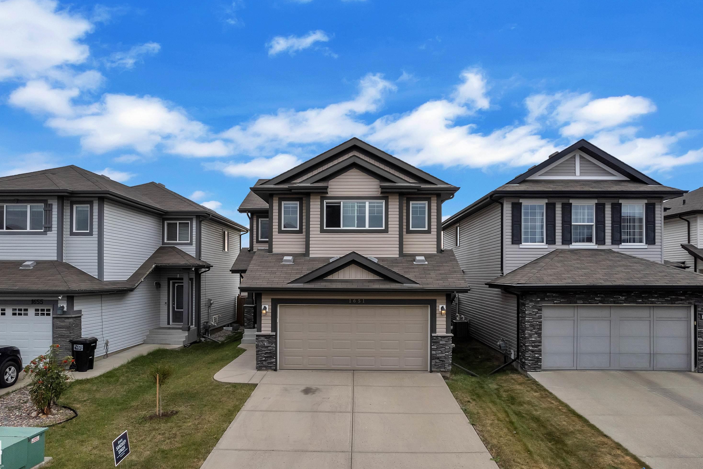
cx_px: 345
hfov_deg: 76.1
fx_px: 449
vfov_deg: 55.1
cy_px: 228
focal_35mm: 23
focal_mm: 8.38
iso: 110
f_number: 2.4
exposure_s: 1/1500
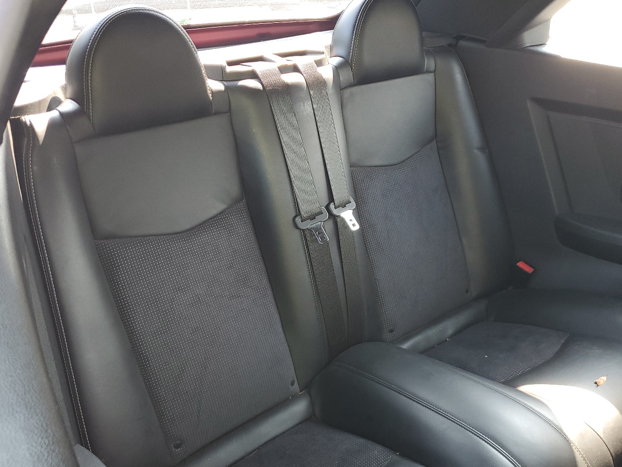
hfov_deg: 56.8
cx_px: 311
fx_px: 575
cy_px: 280
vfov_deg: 43.9
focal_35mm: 32
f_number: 1.5
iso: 90
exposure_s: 1/120
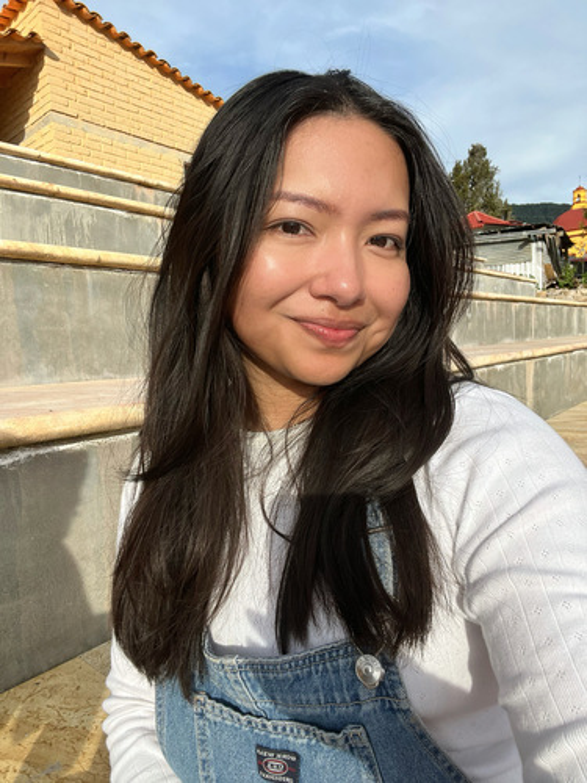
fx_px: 520
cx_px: 294
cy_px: 392
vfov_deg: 73.9
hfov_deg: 58.9
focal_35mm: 23
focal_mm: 2.71
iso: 32
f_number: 2.2
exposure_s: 1/885
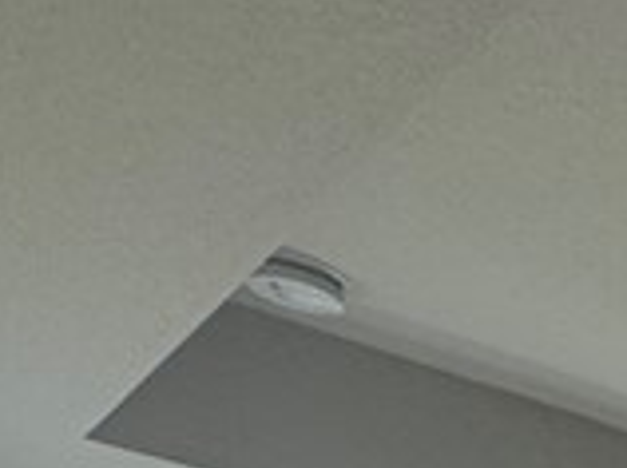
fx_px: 1646
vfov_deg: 11.7
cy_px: 1261
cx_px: 1615
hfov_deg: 13.5
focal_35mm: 91
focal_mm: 2.22
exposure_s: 1/187
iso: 40
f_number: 2.2
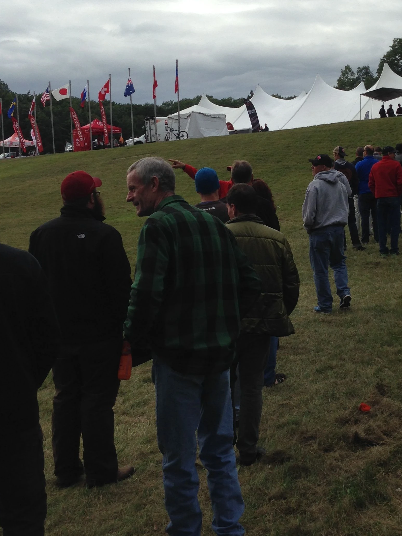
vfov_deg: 36.7
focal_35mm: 52
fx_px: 805
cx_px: 284
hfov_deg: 27.8
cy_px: 216
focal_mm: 4.12
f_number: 2.4
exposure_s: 1/889
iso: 50
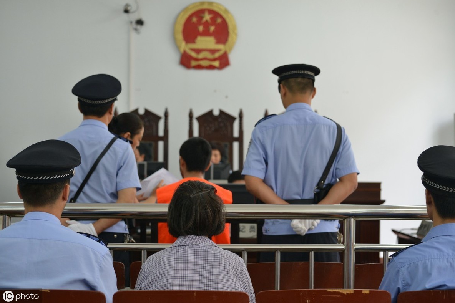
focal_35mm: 76
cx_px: 229
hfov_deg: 26.7
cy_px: 151
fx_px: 960
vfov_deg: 17.9
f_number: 5
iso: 1000
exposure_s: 1/50
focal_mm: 75
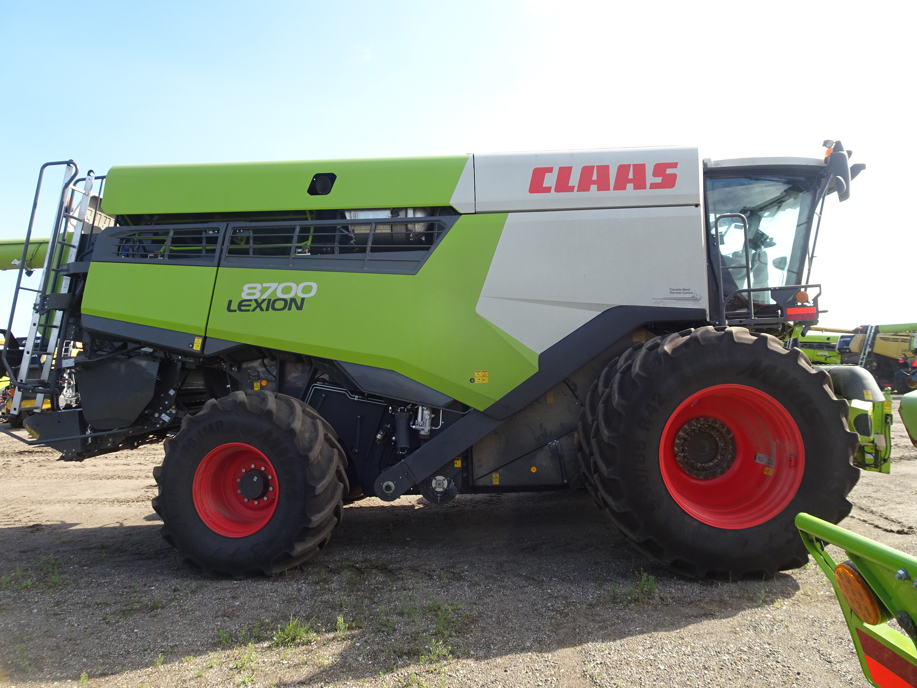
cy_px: 344
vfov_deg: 56.8
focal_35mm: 24
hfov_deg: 71.6
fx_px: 636
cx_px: 458
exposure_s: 1/320
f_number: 3.5
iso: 80
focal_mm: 4.1
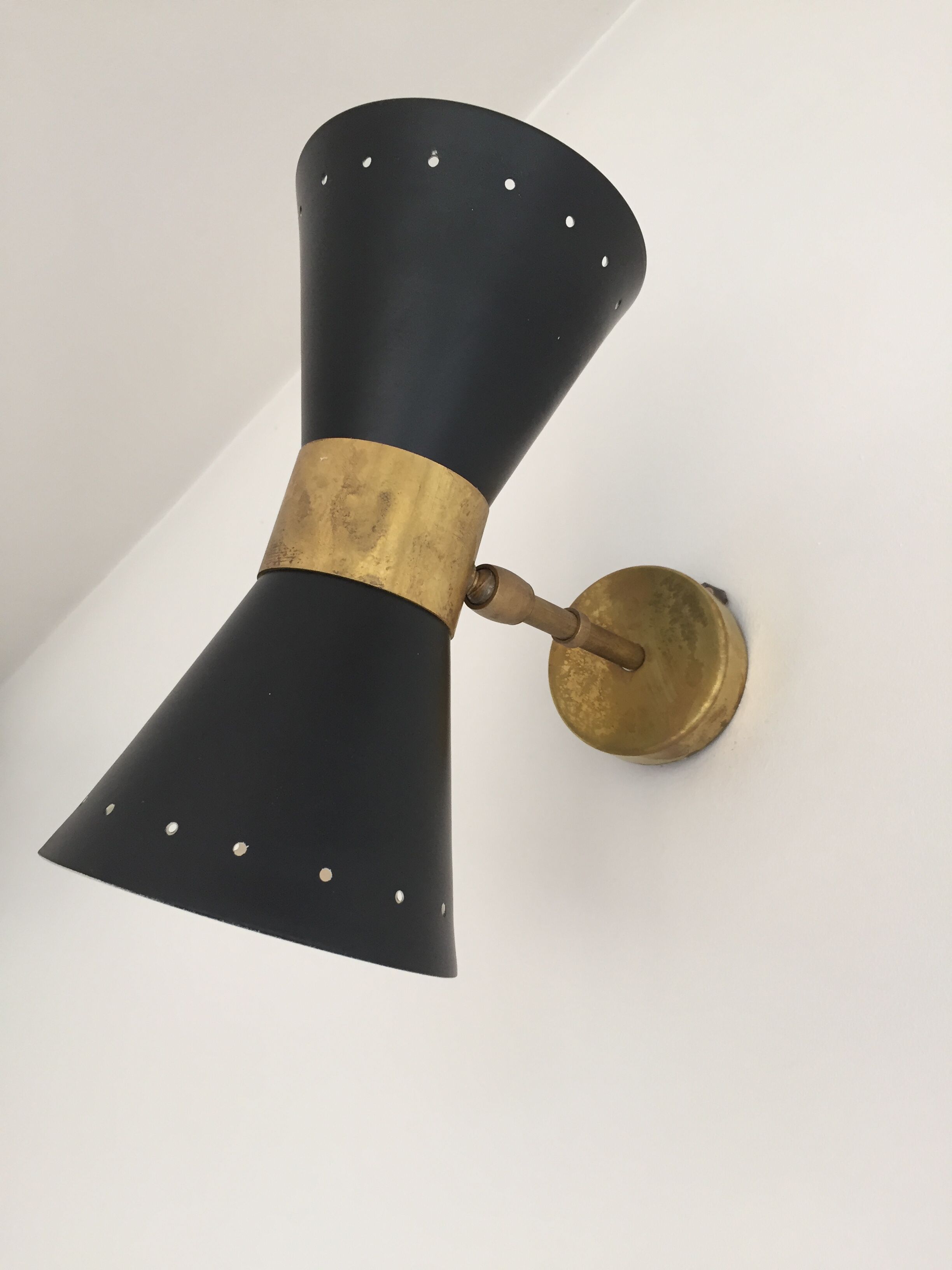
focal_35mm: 29
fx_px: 1063
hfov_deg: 48.2
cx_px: 476
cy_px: 635
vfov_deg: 61.7
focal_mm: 4.15
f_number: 2.2
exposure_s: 1/33
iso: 50
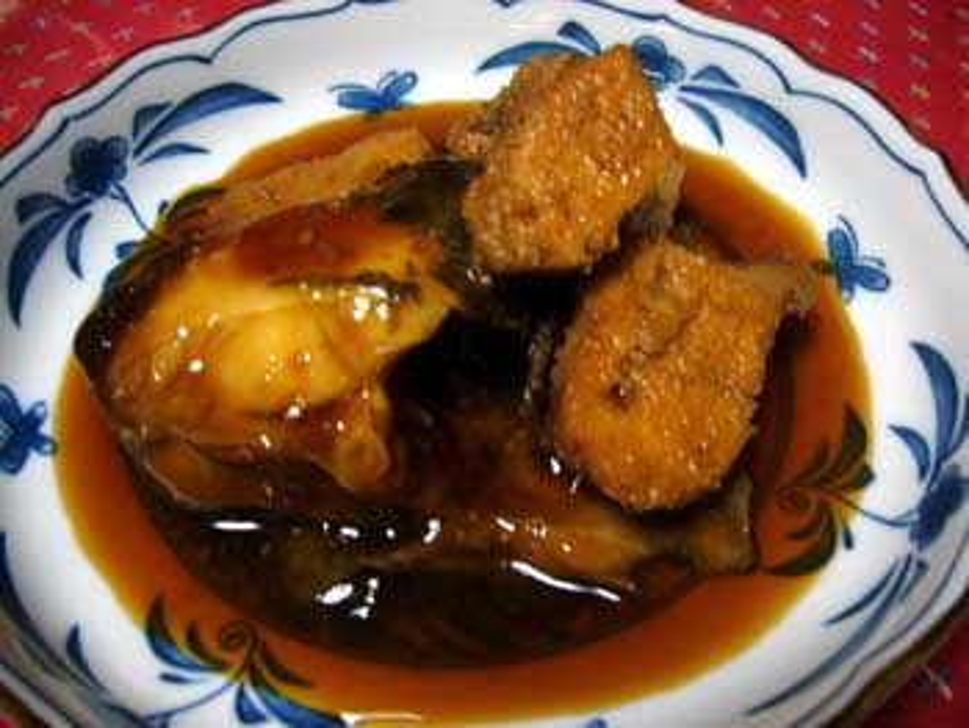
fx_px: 980
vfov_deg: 40.7
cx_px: 484
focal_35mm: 35
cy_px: 364
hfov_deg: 52.6
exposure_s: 1/8
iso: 80
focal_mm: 5.8
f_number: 2.8
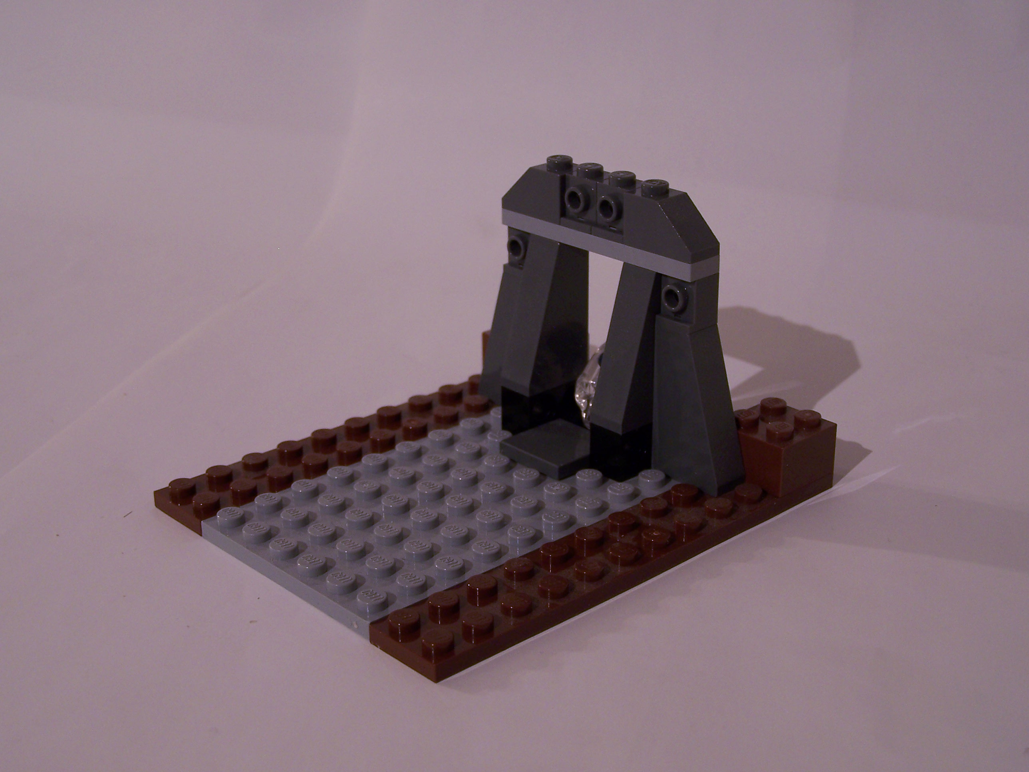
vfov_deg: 24.8
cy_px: 386
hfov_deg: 32.7
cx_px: 514
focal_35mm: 59
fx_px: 1754
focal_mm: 9.8
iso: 80
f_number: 3.1
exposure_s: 1/4
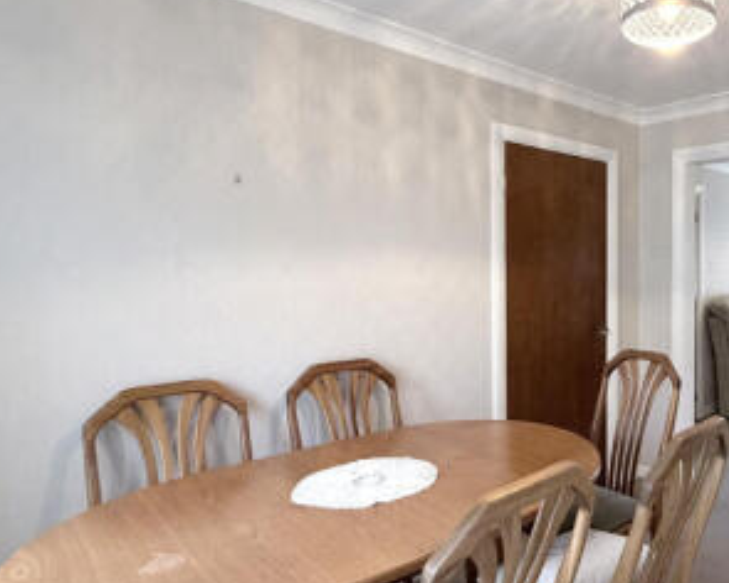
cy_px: 288
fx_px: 583
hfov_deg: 57.3
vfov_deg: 53.2
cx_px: 622
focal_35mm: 27
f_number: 2.2
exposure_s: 1/100
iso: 250
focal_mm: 2.22
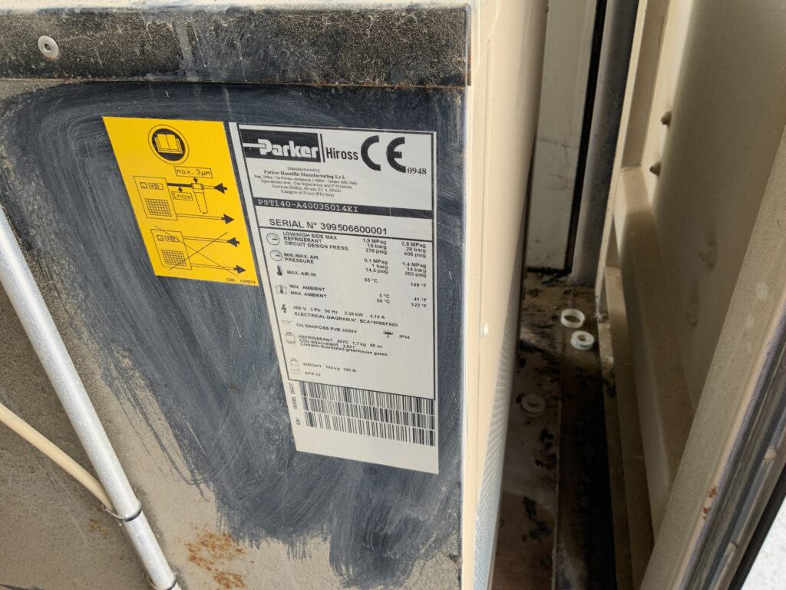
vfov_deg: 48.2
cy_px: 295
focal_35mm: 29
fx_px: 658
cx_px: 393
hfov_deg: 61.7
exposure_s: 1/122
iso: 32
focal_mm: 3
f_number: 1.8
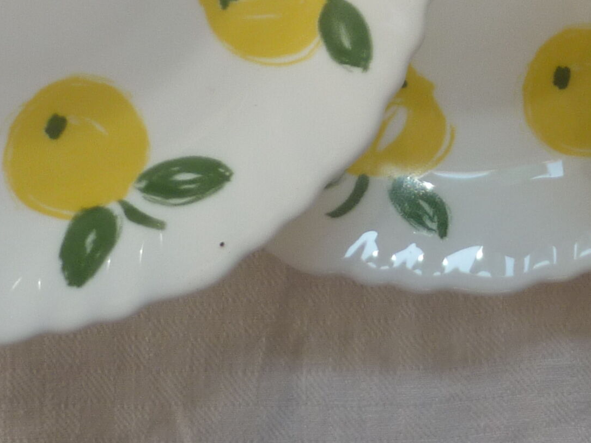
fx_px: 1894
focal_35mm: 111
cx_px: 527
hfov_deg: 17.5
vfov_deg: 12.9
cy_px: -118
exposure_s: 1/80
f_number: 2.8
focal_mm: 5.5
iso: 80
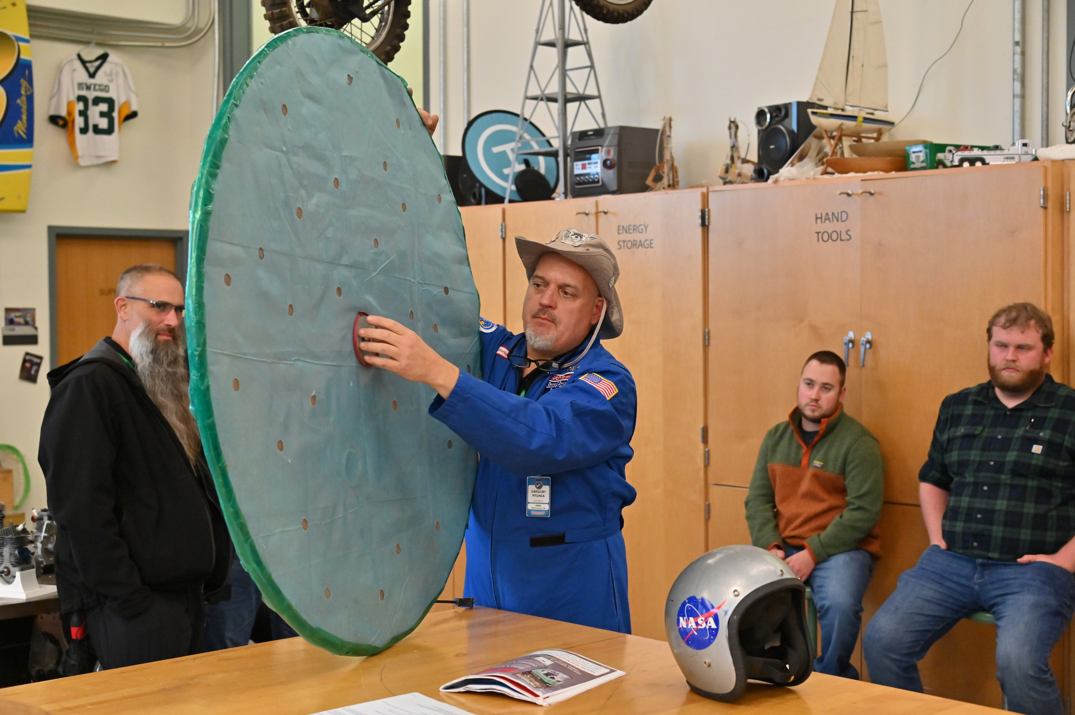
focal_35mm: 50
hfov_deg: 39.6
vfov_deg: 27.0
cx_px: 538
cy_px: 358
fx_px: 1492
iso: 3200
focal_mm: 50
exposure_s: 1/160
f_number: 5
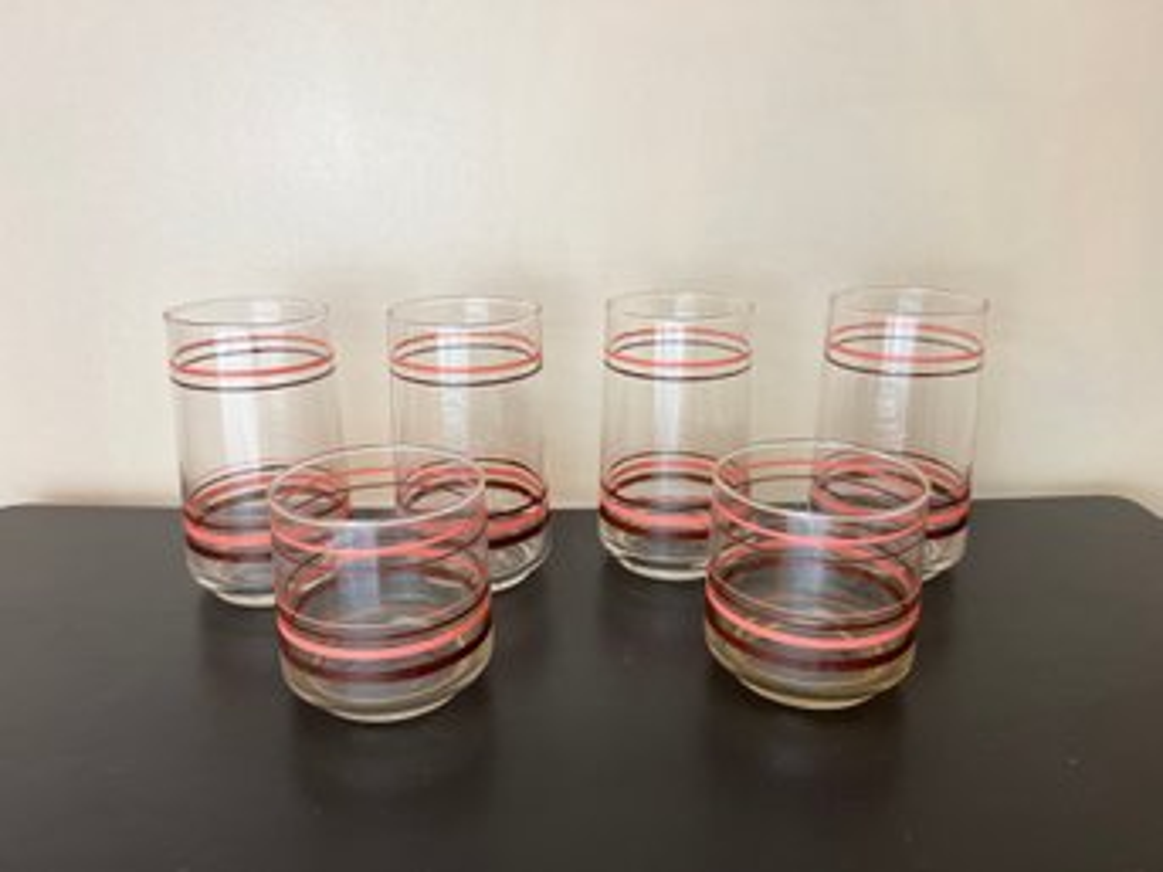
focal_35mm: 26
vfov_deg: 53.0
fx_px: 873
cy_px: 436
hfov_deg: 67.3
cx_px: 582
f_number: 1.5
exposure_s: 1/120
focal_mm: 5.7
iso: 125
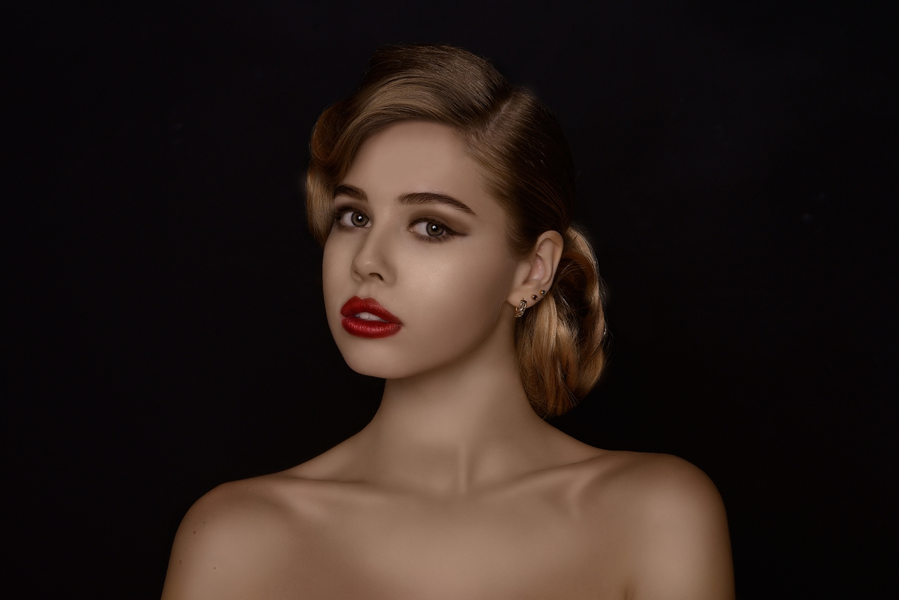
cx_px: 450
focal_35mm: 75
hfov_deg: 27.0
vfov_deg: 18.2
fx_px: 1873
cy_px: 300
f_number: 13
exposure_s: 1/125
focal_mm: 75
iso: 100
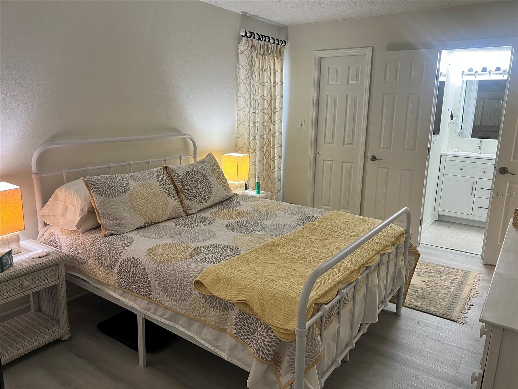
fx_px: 389
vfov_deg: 53.1
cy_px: 194
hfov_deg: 67.3
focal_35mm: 26
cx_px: 259
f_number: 1.5
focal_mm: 5.7
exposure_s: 1/60
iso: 80
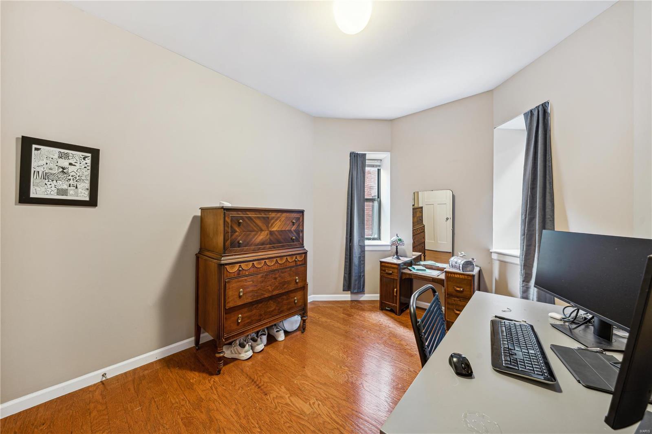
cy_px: 217
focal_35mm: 12
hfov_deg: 112.6
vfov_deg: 90.0
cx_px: 326
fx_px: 217
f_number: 8
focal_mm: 12
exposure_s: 2
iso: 100
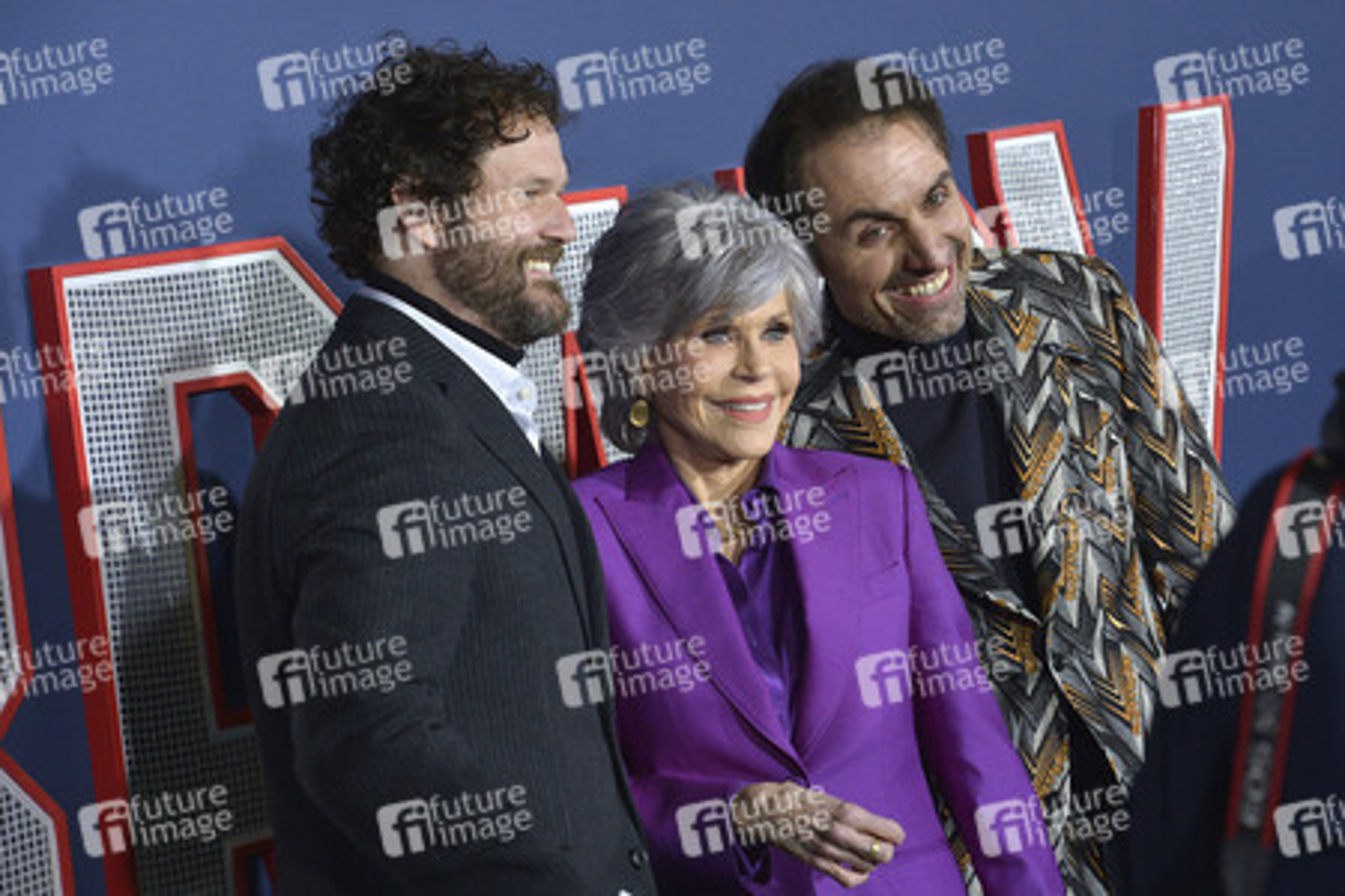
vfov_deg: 10.2
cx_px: 672
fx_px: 5043
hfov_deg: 15.2
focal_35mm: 135
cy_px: 448
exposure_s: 1/320
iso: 2000
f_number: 6.3
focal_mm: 135
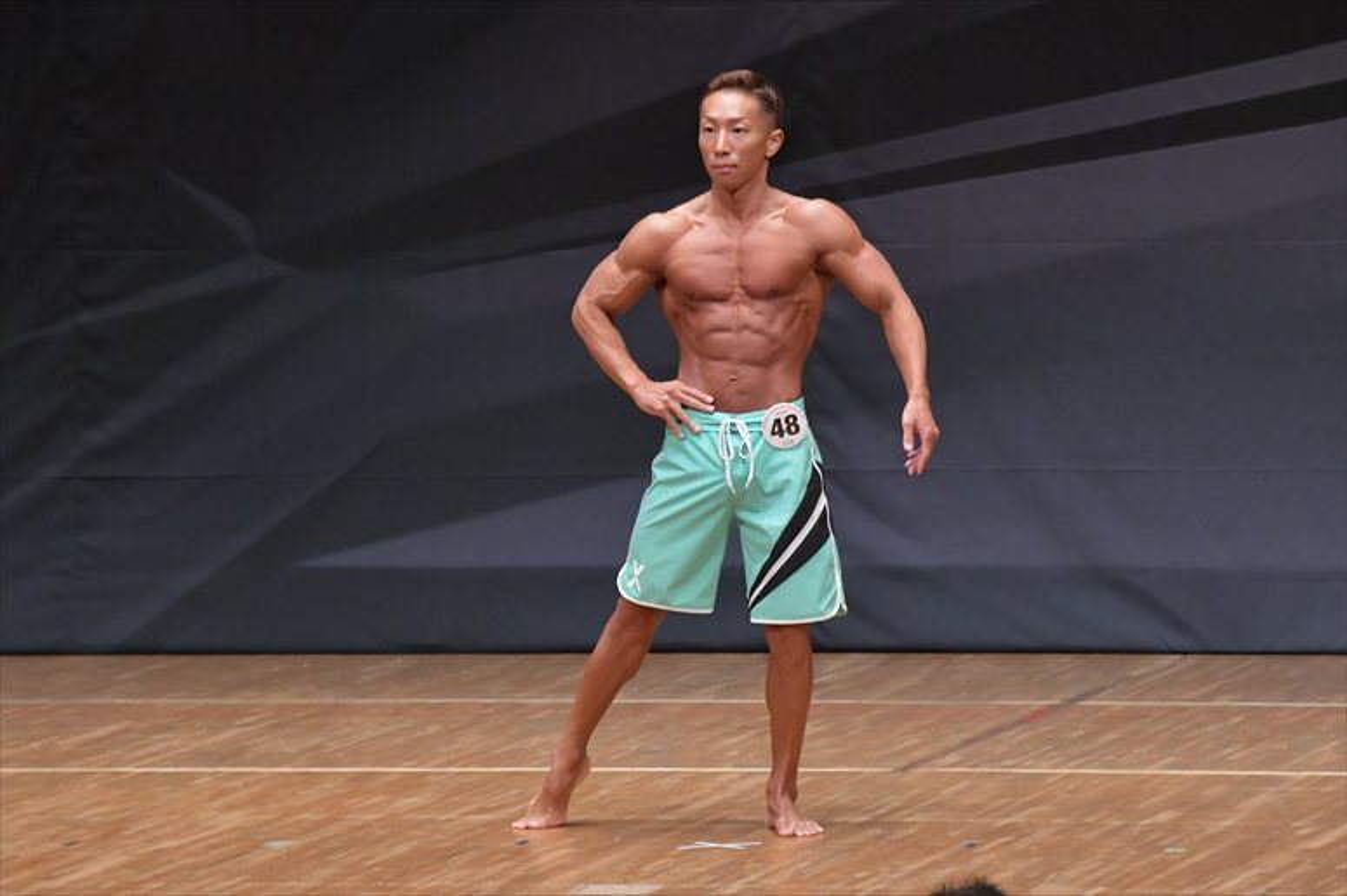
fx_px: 11220
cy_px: 448
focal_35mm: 300
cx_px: 674
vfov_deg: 4.6
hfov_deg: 6.9
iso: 6400
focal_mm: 200
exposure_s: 1/400
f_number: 5.6
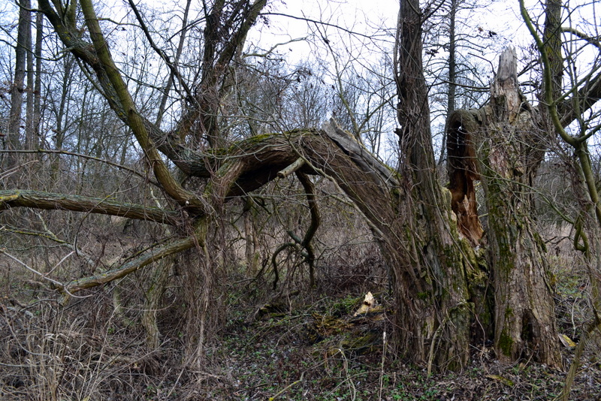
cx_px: 300
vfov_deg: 43.6
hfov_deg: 61.9
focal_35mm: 30
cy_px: 200
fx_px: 501
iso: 450
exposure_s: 1/60
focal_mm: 20
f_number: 8
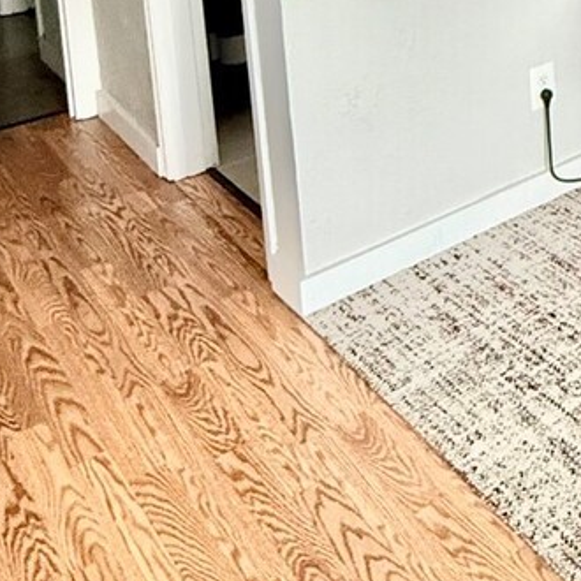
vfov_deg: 26.6
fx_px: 1025
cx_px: 754
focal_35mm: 54
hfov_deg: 26.8
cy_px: -181
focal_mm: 2.22
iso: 320
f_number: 2.2
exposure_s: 1/72
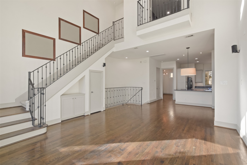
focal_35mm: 15
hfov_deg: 100.4
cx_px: 124
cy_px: 82
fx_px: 103
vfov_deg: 77.3
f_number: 8
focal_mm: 10
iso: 400
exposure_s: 1/50
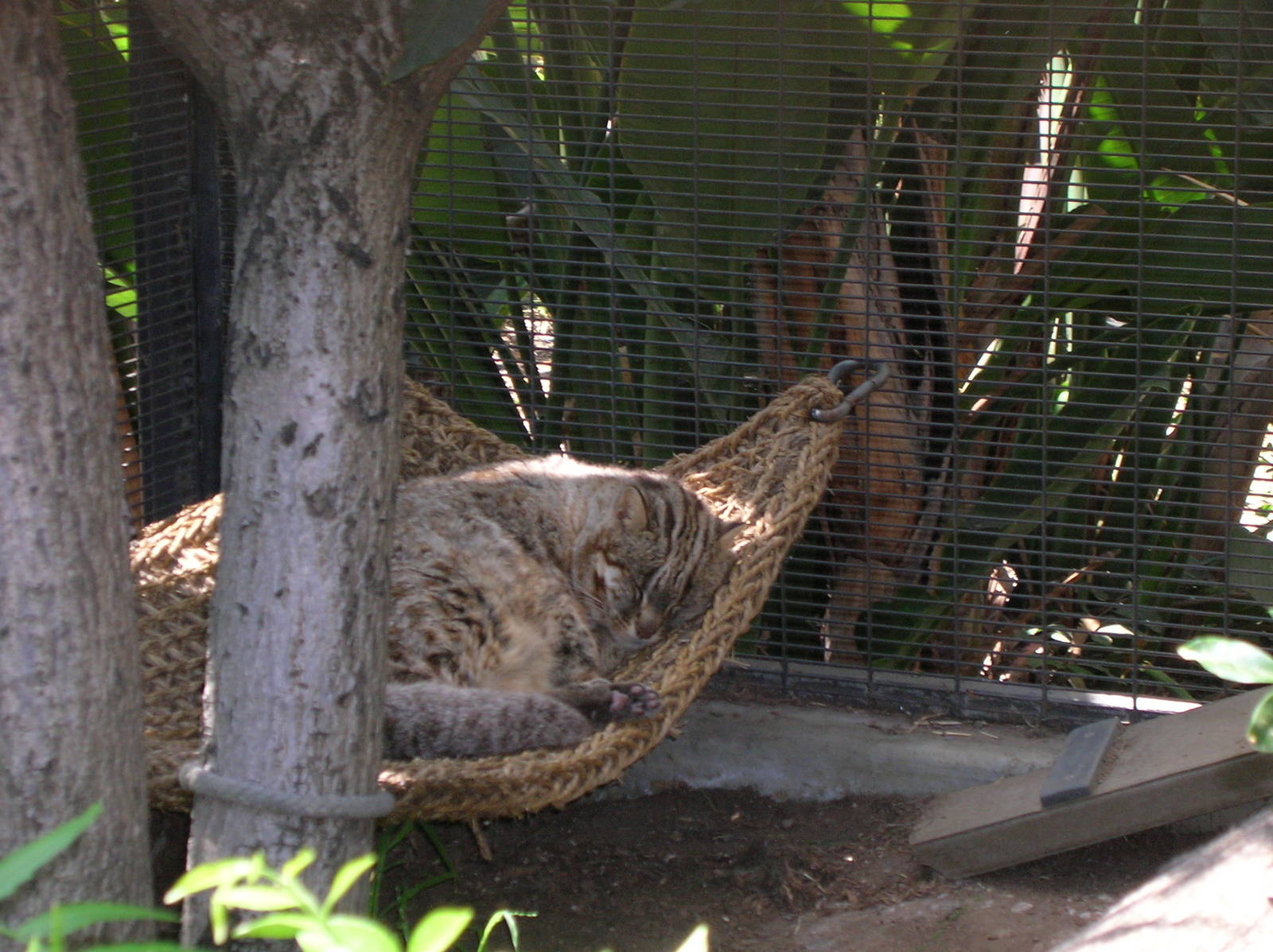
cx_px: 636
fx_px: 3748
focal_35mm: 102
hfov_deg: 19.3
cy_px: 476
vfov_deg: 14.5
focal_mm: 17.1
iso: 98
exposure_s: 1/60.1
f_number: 4.9
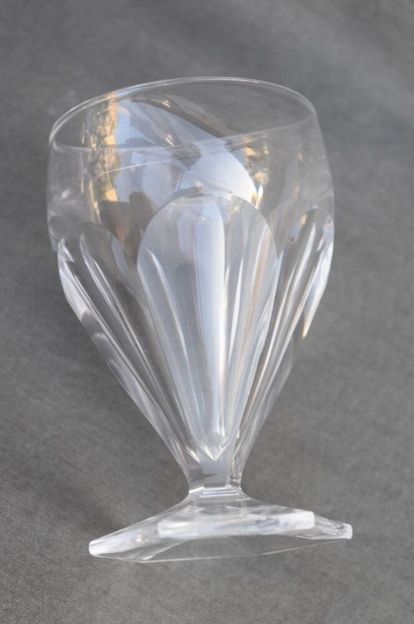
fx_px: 1297
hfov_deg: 18.1
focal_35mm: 75
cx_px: 207
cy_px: 312
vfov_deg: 27.0
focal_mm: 50
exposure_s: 1/160
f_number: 6.3
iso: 400
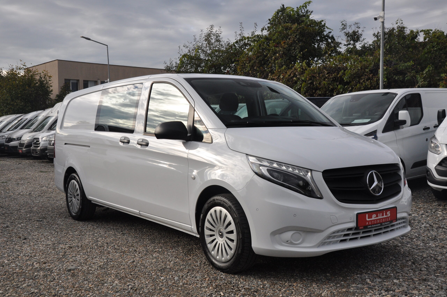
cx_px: 224
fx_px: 484
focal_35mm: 39
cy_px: 148
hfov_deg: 49.6
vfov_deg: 34.1
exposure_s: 1/320
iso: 640
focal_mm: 26
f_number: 9
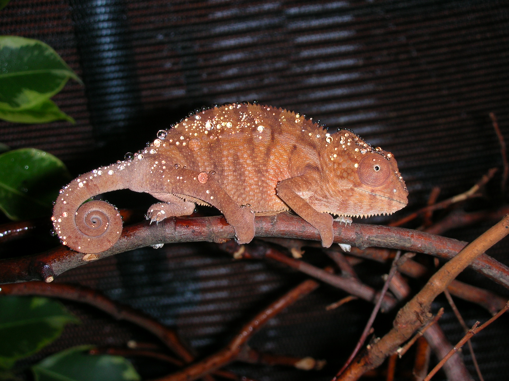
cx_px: 254
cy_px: 190
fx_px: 897
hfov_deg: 31.7
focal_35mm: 61
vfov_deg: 24.0
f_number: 11.3
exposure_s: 1/120
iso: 50
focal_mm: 10.1
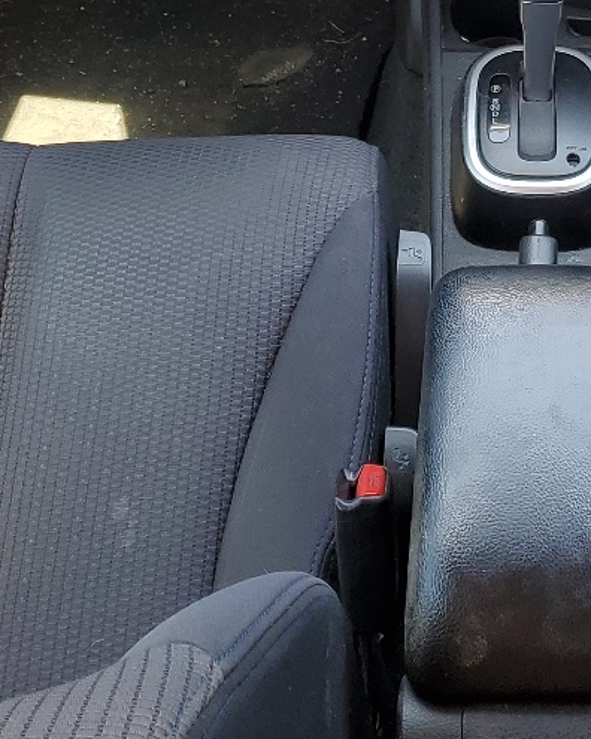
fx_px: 1793
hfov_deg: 18.4
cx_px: 554
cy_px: 18
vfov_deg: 22.5
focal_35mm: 82
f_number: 1.5
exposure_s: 1/123
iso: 50
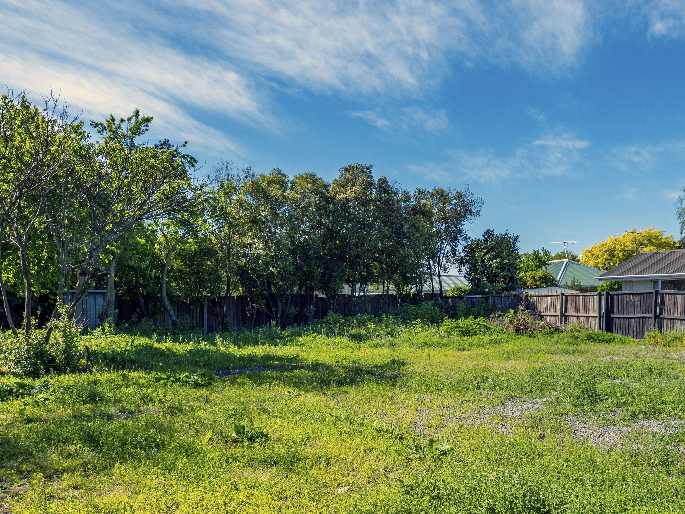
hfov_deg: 58.7
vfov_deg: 46.4
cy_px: 318
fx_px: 594
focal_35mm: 30
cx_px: 451
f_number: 8
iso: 640
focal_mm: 20
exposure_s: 1/1000
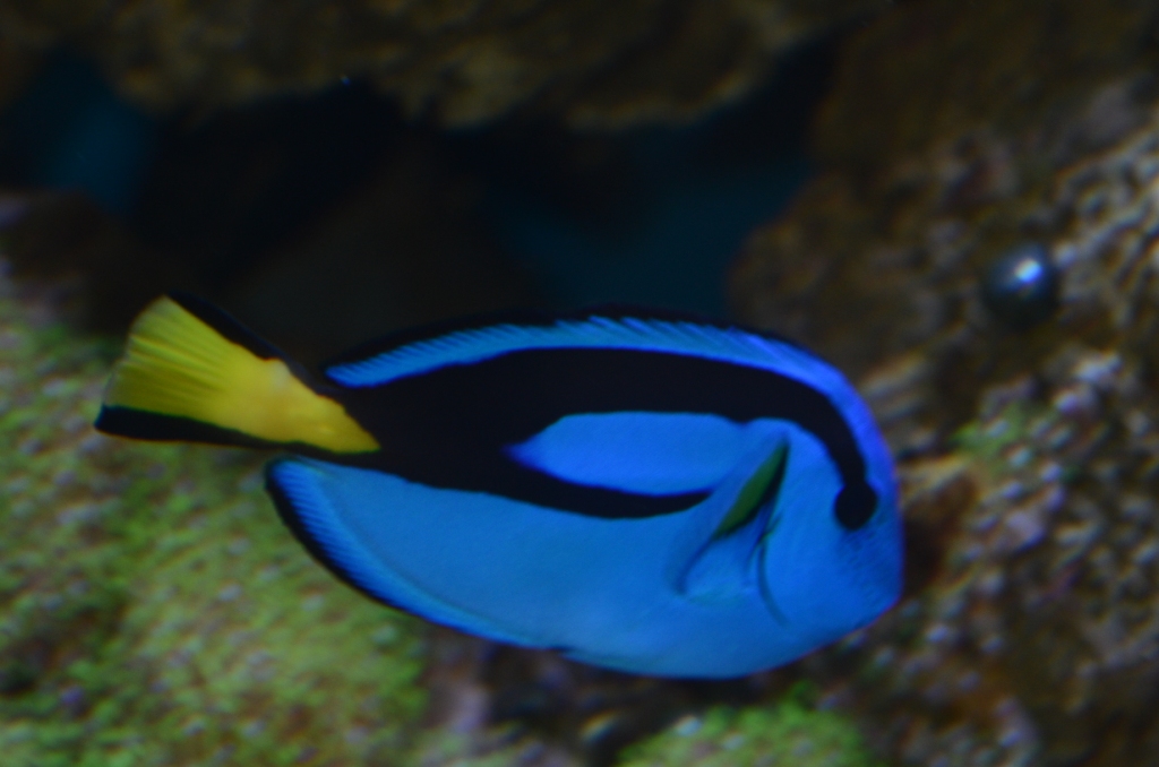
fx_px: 4337
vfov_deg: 10.1
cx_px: 580
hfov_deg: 15.2
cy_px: 384
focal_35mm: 135
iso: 800
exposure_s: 1/60
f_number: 9
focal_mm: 90
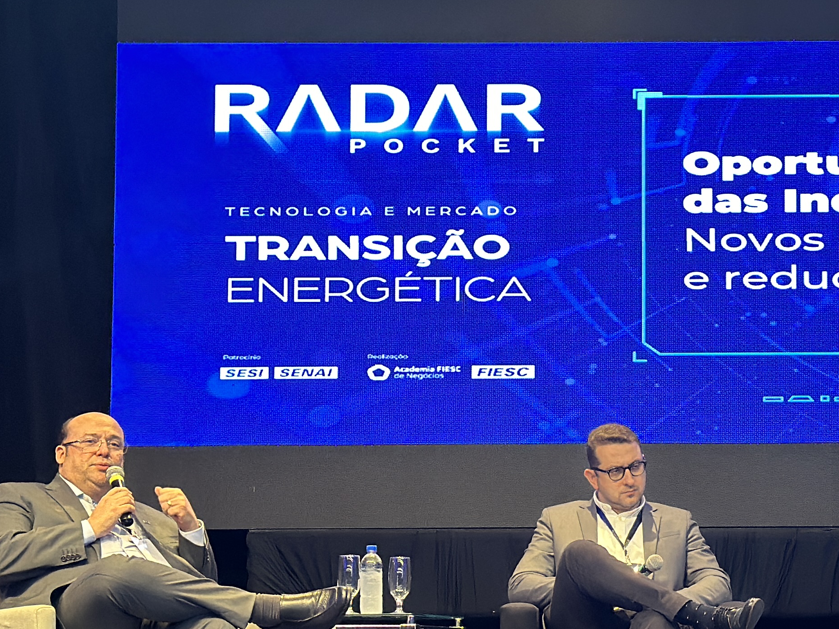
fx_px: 2521
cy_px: 418
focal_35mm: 104
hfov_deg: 18.6
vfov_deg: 14.2
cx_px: 768
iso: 250
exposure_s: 1/40
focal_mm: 6.86
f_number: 1.78
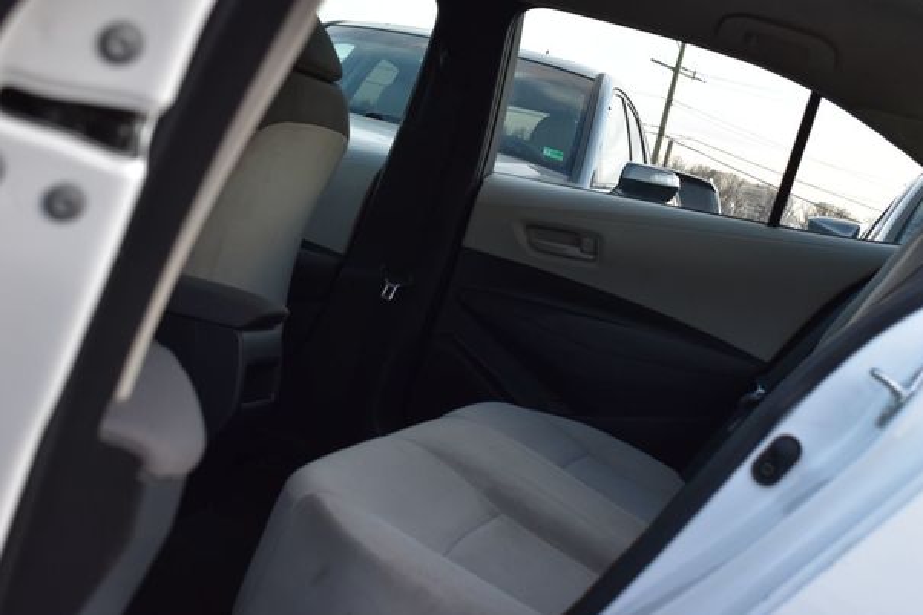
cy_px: 325
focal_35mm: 51
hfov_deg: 38.9
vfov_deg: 26.5
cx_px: 440
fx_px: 1307
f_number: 7.1
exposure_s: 1/30
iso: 400
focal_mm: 32
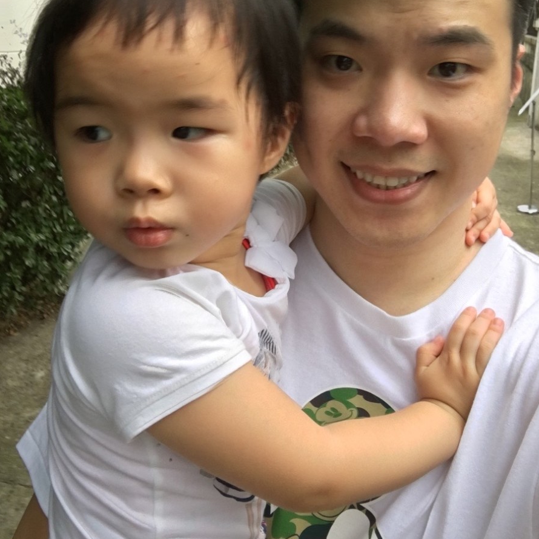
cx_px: 285
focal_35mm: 39
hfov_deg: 42.8
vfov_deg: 42.5
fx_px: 687
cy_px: 204
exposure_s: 1/100
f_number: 2.2
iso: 40
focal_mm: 2.65
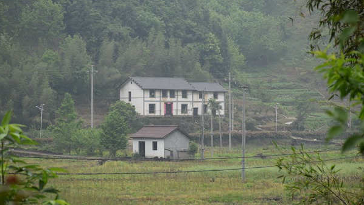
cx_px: 182
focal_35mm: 183
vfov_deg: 6.6
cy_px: 99
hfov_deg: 11.8
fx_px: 1766
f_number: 9
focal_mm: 116
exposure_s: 1/320
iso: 200
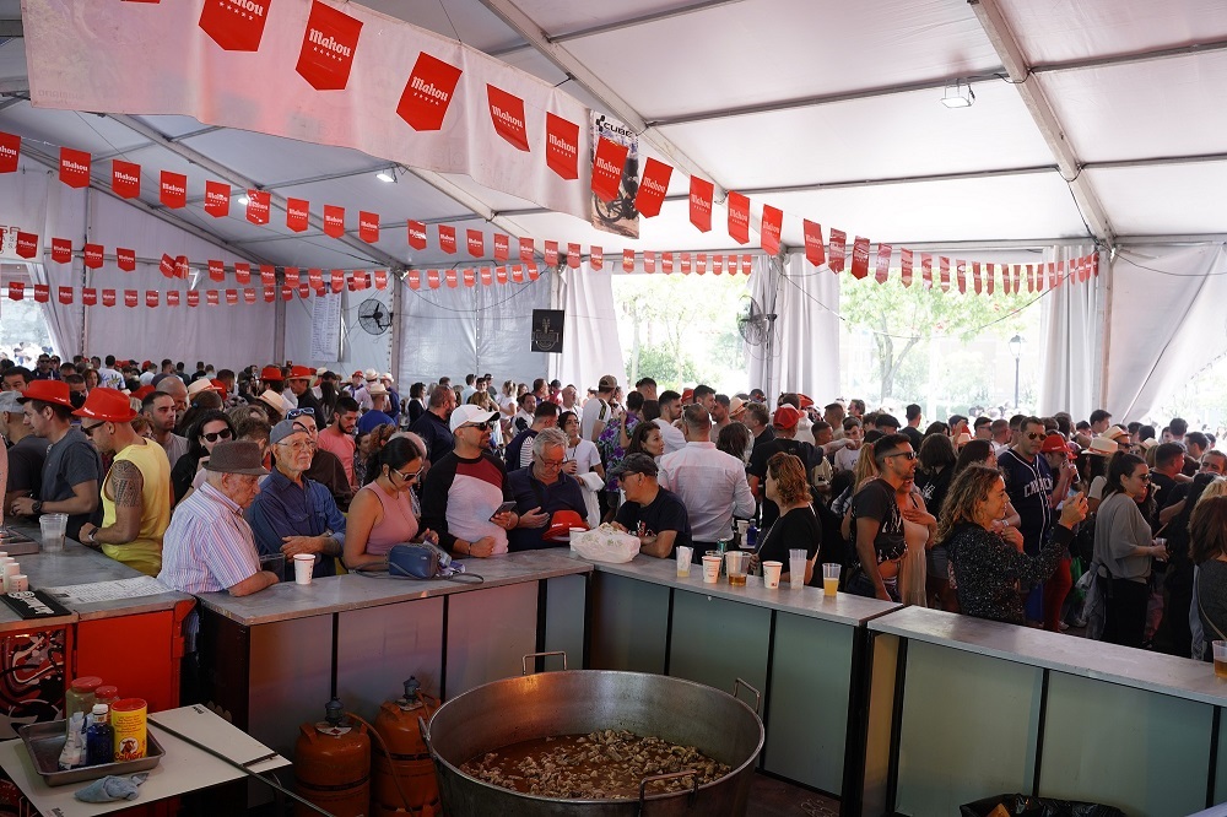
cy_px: 408
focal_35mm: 28
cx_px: 614
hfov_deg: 65.5
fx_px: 954
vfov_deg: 46.4
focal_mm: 28
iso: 400
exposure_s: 1/160
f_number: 4.5
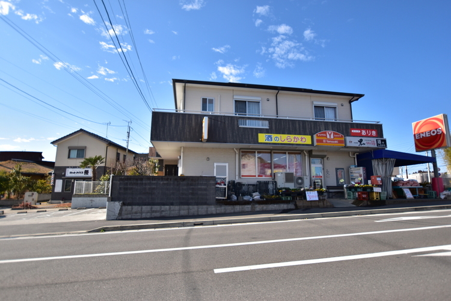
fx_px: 244
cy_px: 150
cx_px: 226
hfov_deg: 85.4
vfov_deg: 63.2
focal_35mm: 20
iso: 160
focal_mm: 13
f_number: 3.5
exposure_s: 1/2000
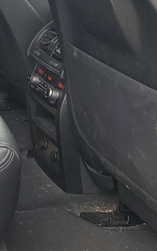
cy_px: 50
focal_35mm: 100
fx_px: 684
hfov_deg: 12.0
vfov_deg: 20.5
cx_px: -131
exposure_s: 1/175
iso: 50
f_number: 1.5
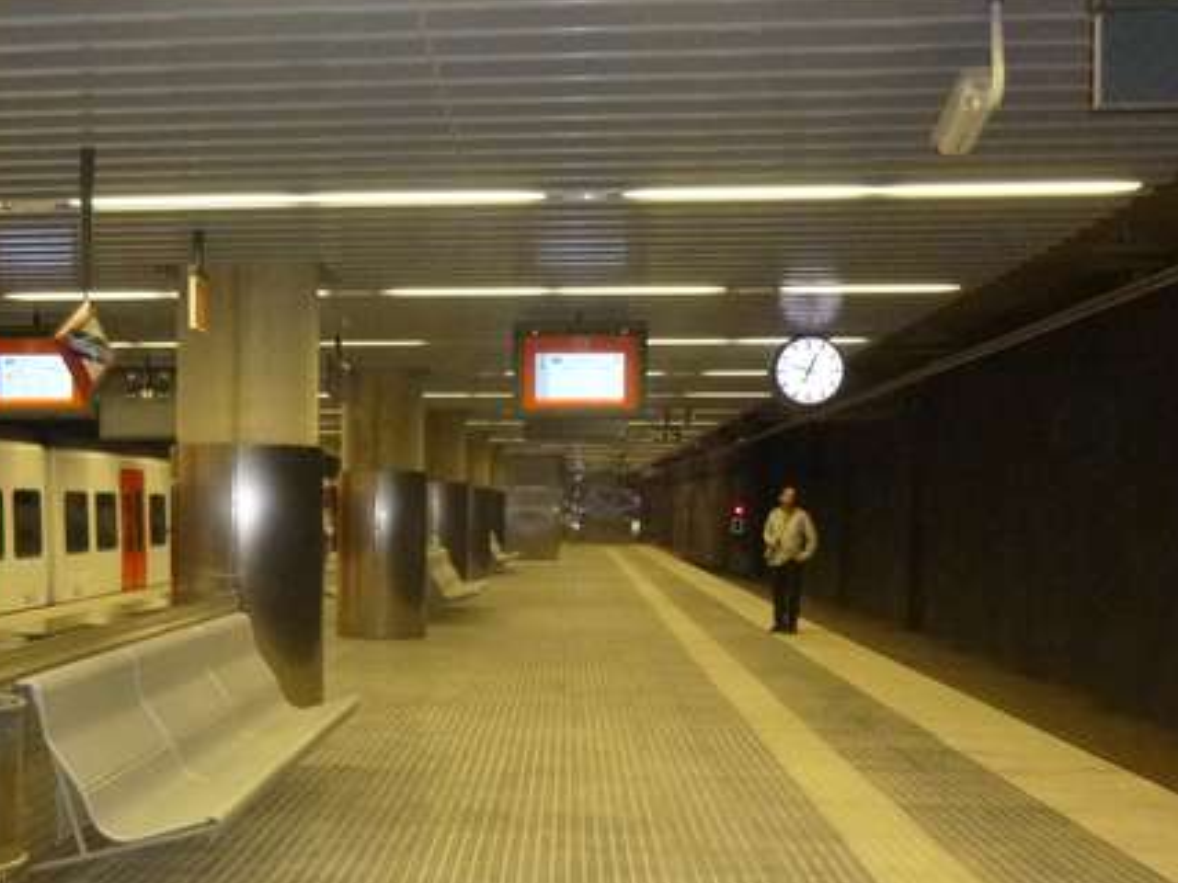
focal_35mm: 45
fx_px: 1531
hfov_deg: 41.4
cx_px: 364
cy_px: 596
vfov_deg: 31.9
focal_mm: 4.5
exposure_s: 1/60
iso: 500
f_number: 3.1
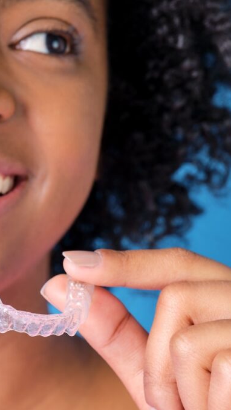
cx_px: 26
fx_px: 1426
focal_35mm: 131
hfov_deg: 9.2
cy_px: 205
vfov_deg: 16.4
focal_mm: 55
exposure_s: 1/125
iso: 160
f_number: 6.4
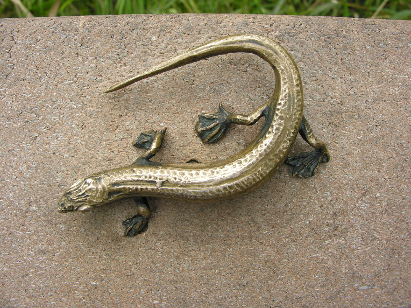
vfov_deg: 40.7
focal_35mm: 35
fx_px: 416
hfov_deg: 52.6
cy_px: 154
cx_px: 206
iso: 50
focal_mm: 8.9
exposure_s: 1/134
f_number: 5
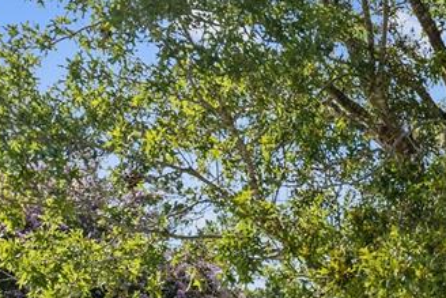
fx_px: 930
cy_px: 333
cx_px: 679
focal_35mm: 75
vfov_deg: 17.5
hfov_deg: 22.1
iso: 400
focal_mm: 24
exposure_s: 1/160
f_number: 8
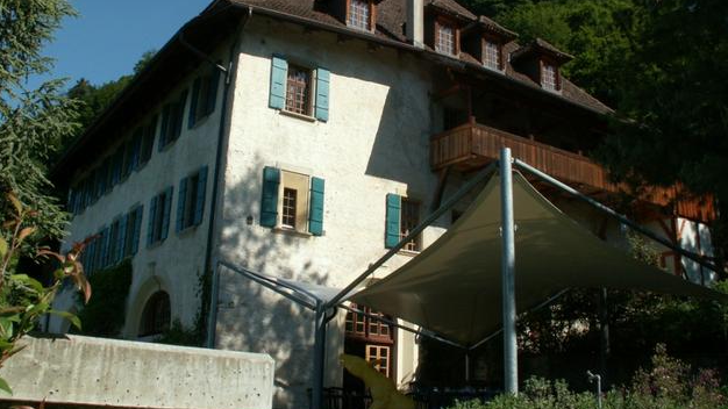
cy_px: 145
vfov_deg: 30.3
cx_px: 365
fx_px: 753
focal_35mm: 39
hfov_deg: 51.6
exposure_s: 1/200
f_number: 7.1
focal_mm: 5.86
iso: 50
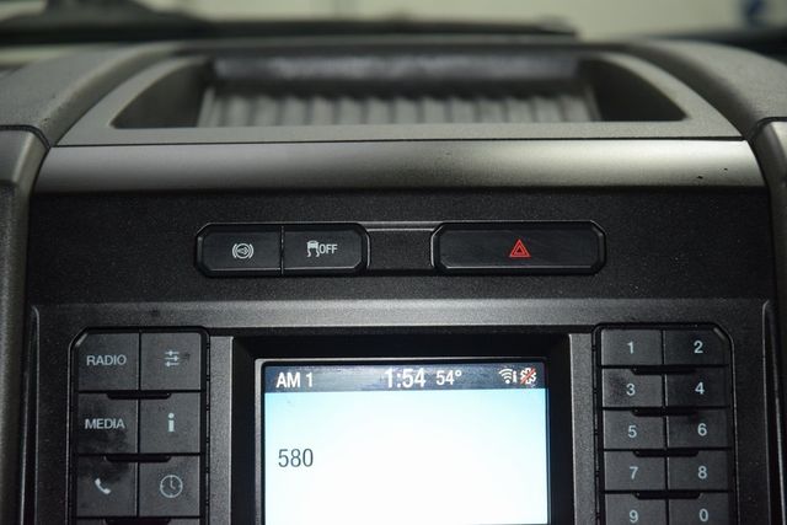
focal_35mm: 105
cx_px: 394
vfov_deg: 13.0
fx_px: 2296
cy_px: 262
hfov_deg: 19.5
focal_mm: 70
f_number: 4.5
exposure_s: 1/60
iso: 1000
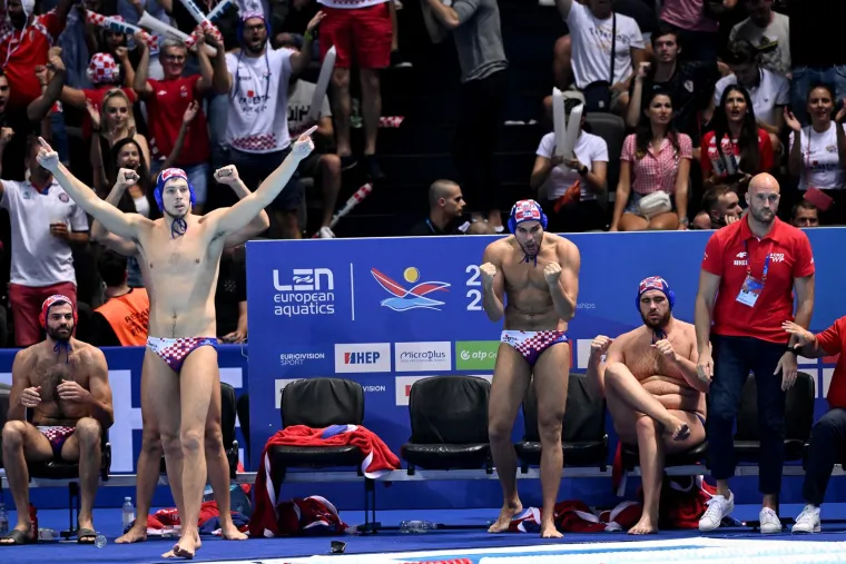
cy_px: 282
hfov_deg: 5.2
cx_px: 423
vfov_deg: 3.4
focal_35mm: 400
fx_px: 9401
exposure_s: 1/1250
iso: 5000
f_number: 4
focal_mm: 400
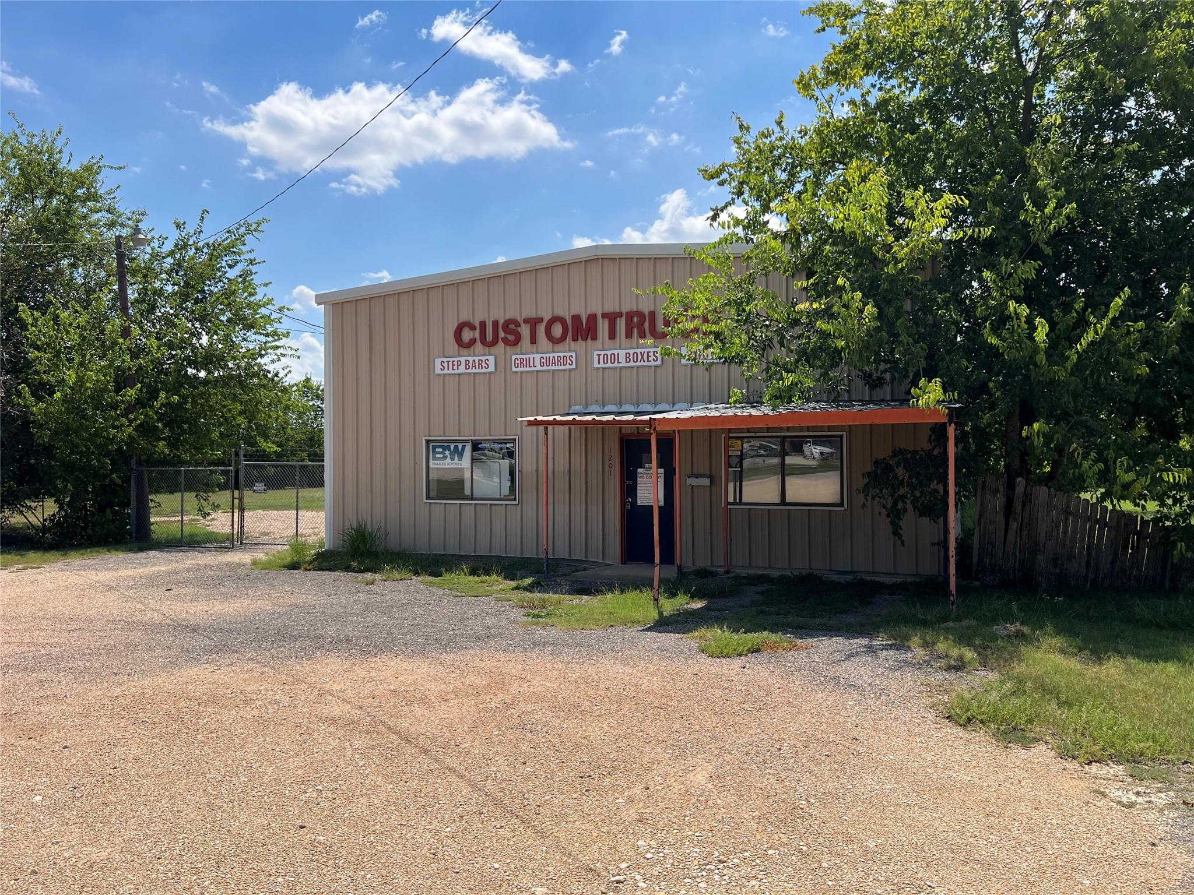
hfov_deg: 67.3
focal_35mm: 26
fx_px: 897
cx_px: 597
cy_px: 448
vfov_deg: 53.1
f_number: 1.5
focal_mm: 5.7
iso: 50
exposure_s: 1/5076
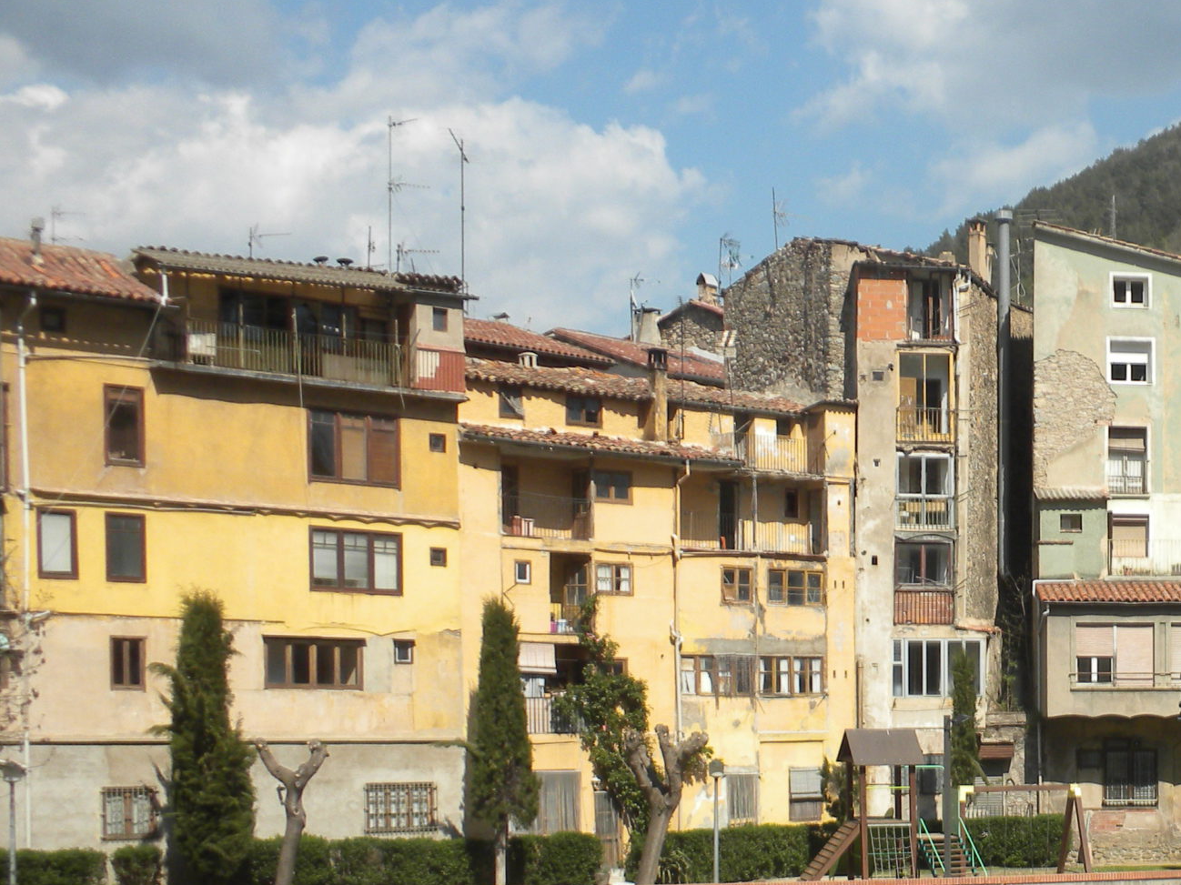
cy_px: 773
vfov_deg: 19.8
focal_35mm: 73
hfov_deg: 25.7
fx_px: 2490
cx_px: 1105
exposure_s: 1/113
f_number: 10
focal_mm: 6.6
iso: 64
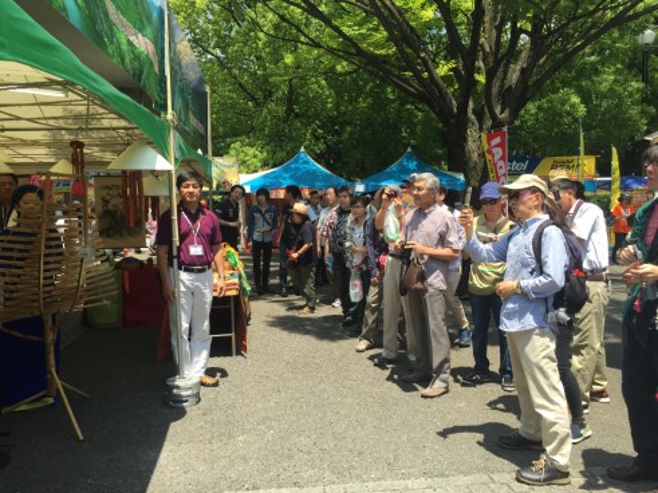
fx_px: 551
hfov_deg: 61.7
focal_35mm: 29
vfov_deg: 48.2
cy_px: 246
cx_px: 329
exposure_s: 1/964
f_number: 2.2
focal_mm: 4.15
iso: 32
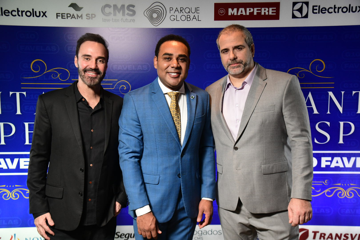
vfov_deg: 30.5
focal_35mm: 44
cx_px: 180
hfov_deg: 44.5
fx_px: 440
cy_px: 120
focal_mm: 44
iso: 3200
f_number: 5.6
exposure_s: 1/160
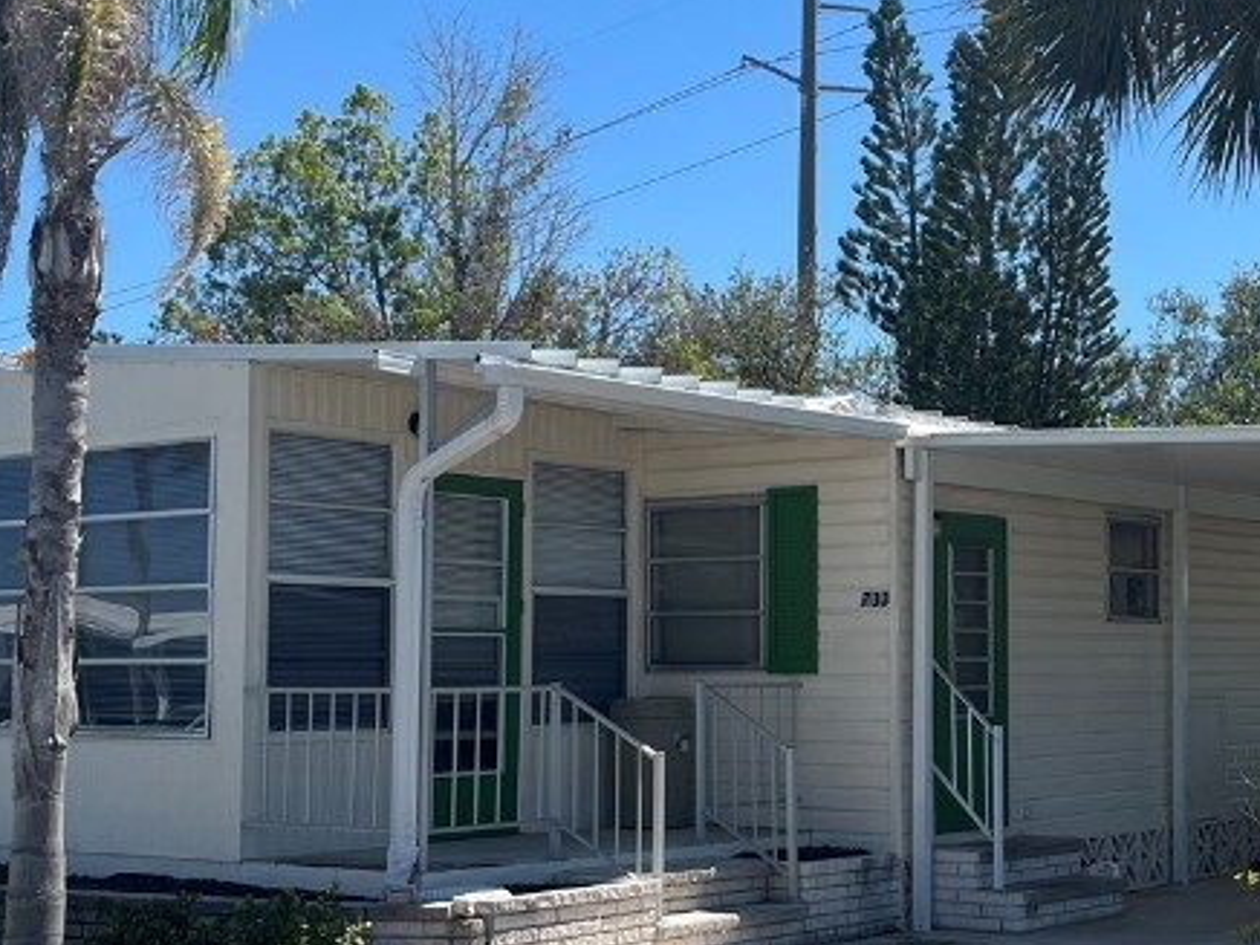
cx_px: 774
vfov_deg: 24.0
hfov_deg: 31.6
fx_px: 2220
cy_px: 532
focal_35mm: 61
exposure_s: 1/3049
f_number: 1.6
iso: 50
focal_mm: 5.1
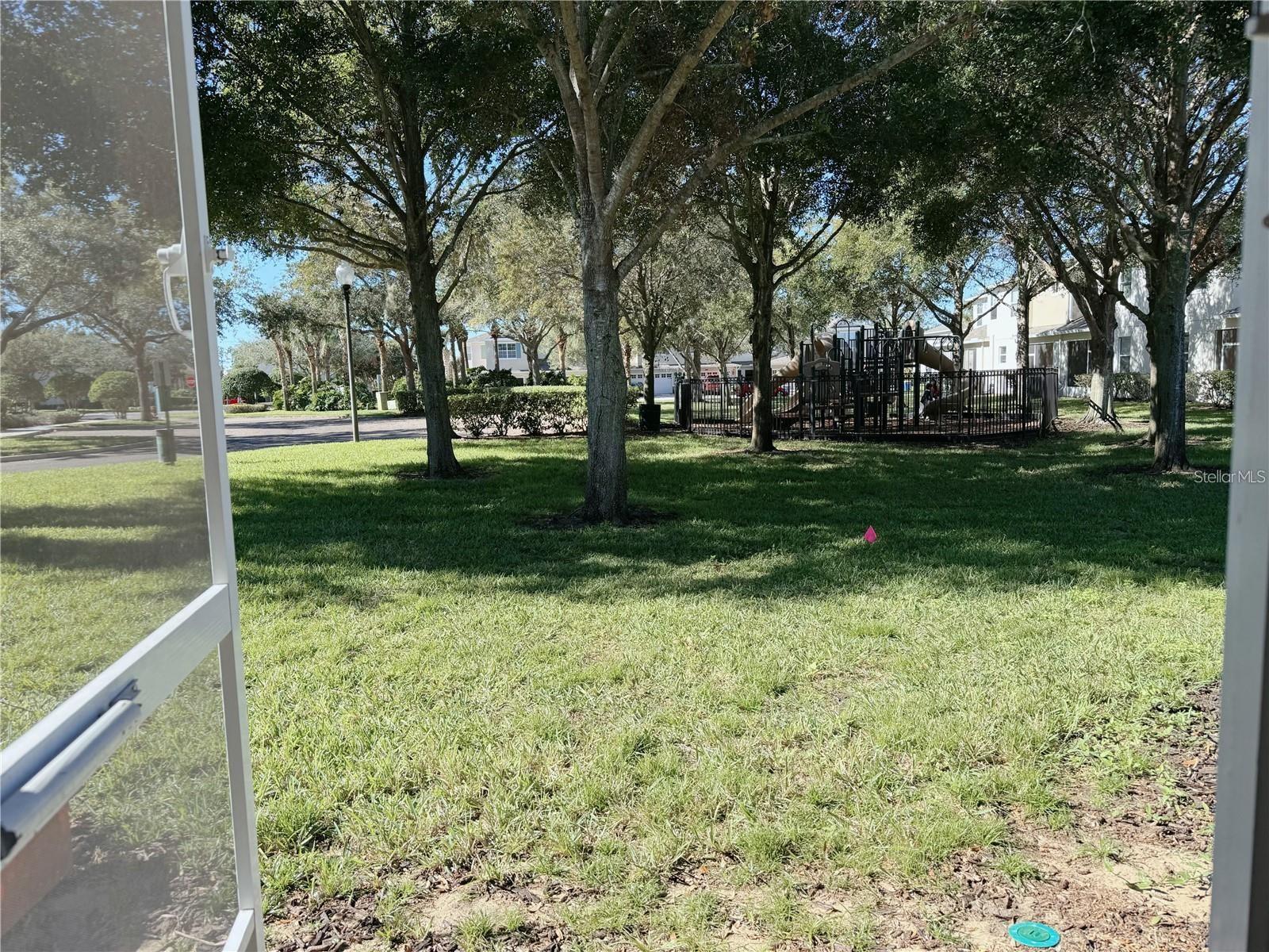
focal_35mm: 24
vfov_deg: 56.8
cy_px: 476
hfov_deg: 71.6
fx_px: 880
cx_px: 634
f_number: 1.78
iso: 80
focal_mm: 6.76
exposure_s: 1/1311
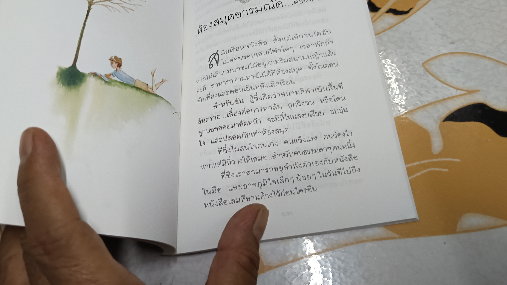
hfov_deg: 62.4
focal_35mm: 31
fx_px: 417
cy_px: 65
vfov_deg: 36.7
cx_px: 222
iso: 1048
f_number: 1.7
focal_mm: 5.31
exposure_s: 1/50
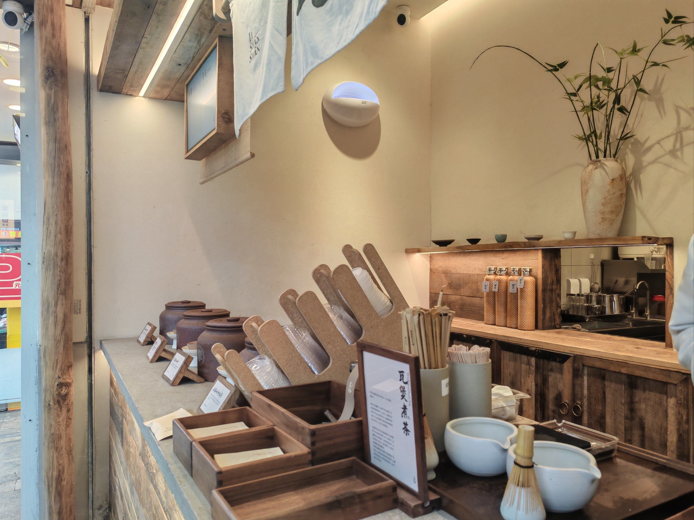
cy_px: 260
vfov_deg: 51.4
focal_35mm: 27
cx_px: 347
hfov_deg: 65.3
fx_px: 541
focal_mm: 5.52
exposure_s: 1/100
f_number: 1.95
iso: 125
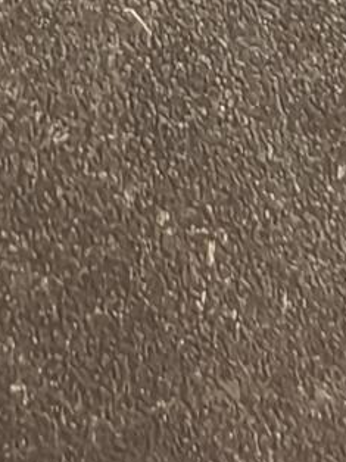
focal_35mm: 132
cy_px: -606
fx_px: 1762
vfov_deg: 12.2
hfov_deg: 11.2
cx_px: 66
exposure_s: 1/47.3
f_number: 2
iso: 640
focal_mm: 2.32
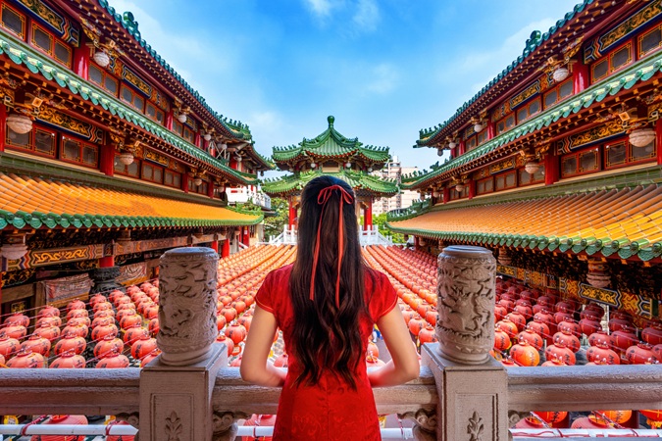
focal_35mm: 16
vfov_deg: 73.7
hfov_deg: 96.7
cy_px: 220
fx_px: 294
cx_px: 331
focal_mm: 16
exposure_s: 1/80
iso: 100
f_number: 8
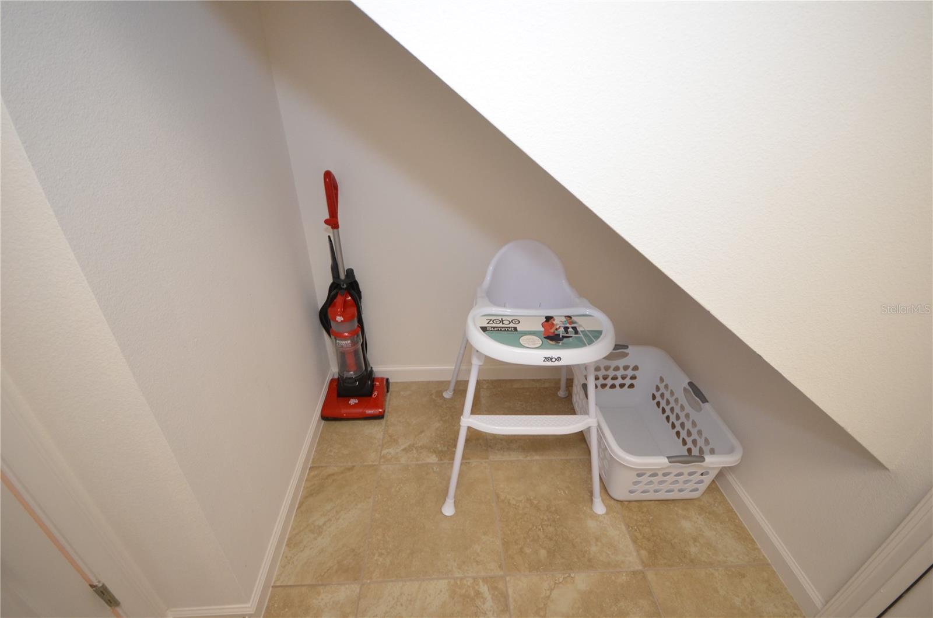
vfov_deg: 77.0
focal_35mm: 15
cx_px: 466
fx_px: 388
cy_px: 309
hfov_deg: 100.5
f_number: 4
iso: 800
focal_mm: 10
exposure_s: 1/60
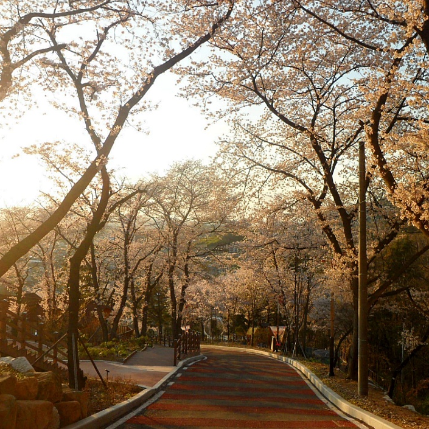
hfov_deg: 50.8
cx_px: 255
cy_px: 214
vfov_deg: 51.1
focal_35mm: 32
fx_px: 449
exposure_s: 1/250
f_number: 3.5
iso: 80
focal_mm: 4.9
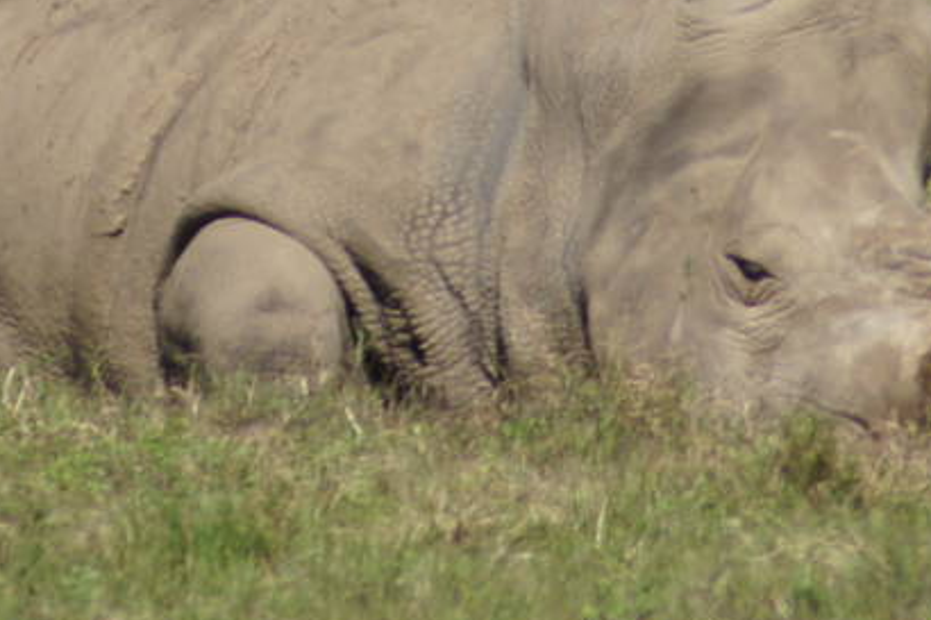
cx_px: 563
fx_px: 45340
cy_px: -8
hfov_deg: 1.2
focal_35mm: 1754
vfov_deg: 0.8
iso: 100
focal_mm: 300
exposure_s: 1/500
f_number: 5.6
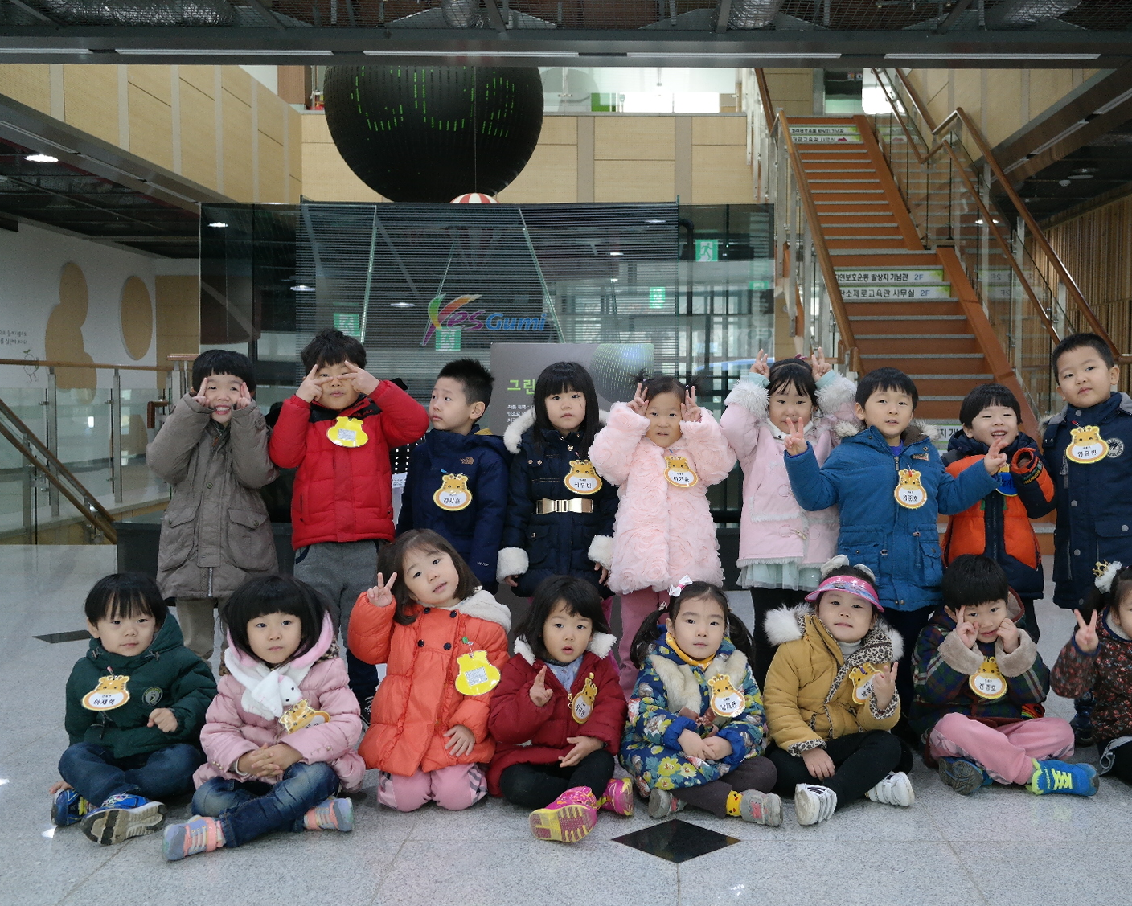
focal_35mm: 38
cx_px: 670
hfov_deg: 47.7
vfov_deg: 39.2
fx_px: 1273
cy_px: 456
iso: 800
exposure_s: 1/40
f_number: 3.5
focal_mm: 22
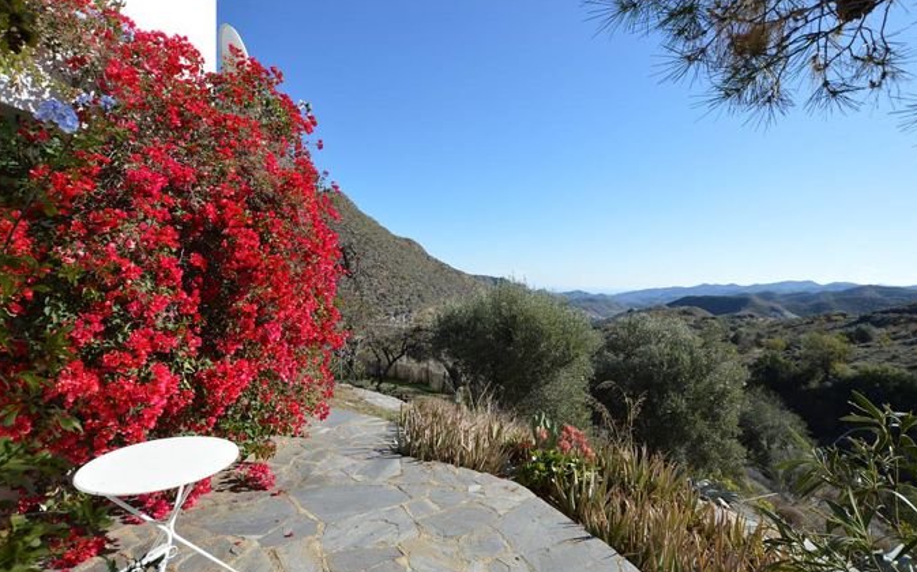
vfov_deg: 71.1
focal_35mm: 16
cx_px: 454
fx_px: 400
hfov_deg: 97.8
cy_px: 309
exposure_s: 1/200
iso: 100
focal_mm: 10
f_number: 7.1
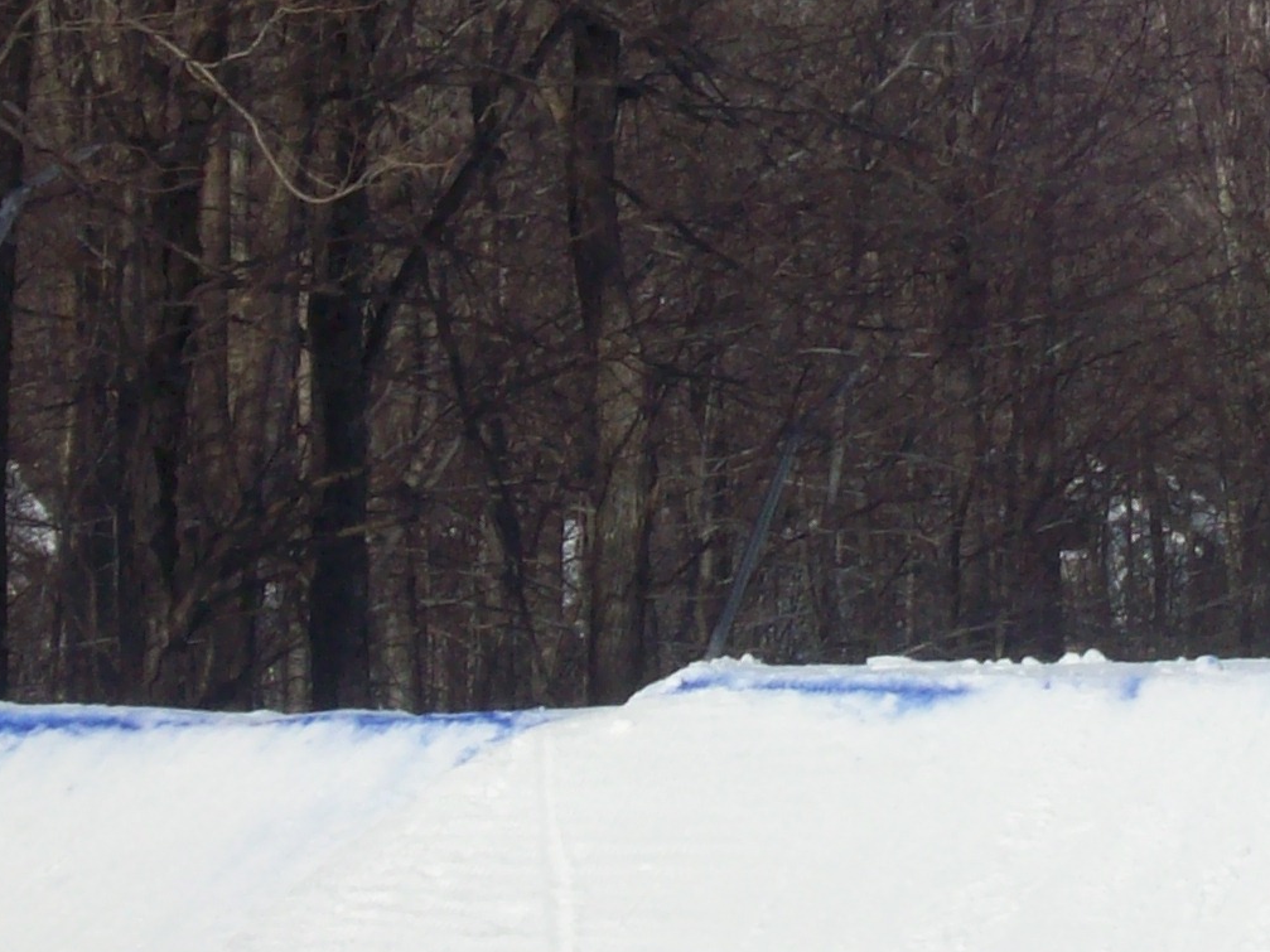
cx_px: 1242
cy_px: 29
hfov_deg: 8.0
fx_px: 9024
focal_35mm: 246
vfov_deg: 6.0
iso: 80
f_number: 7.6
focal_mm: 14.3
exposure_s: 1/645
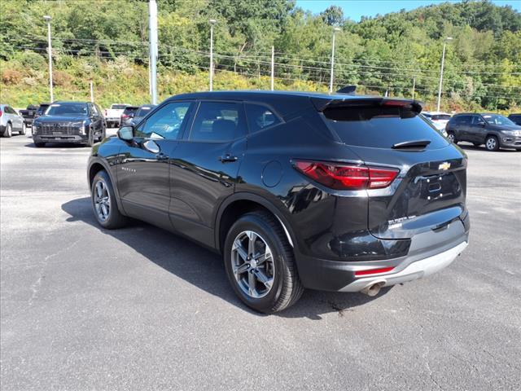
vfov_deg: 51.4
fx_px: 406
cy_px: 196
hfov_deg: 65.3
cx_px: 260
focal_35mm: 27
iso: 40
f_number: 1.9
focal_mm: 3.58
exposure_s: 1/556
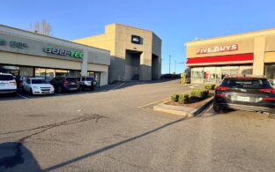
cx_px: 105
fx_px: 142
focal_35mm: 19
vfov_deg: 62.2
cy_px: 84
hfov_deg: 86.4
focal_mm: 2.22
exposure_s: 1/579
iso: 40
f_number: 2.2
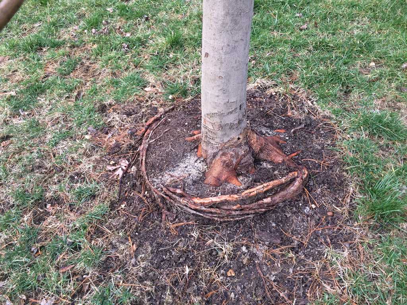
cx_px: 204
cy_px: 152
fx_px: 341
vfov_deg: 48.2
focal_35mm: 29
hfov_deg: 61.7
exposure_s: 1/30
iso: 50
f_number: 2.2
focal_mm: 4.15
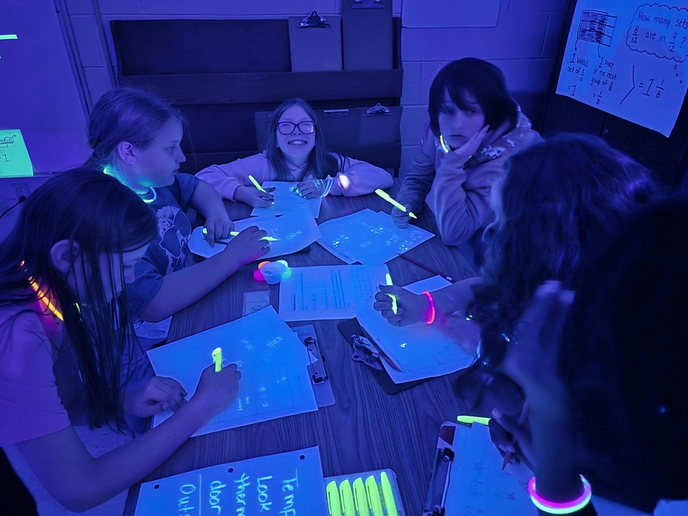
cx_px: 344
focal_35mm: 23
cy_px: 258
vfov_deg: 58.9
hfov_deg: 73.9
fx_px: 457
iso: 3200
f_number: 1.7
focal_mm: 6.3
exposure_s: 1/15
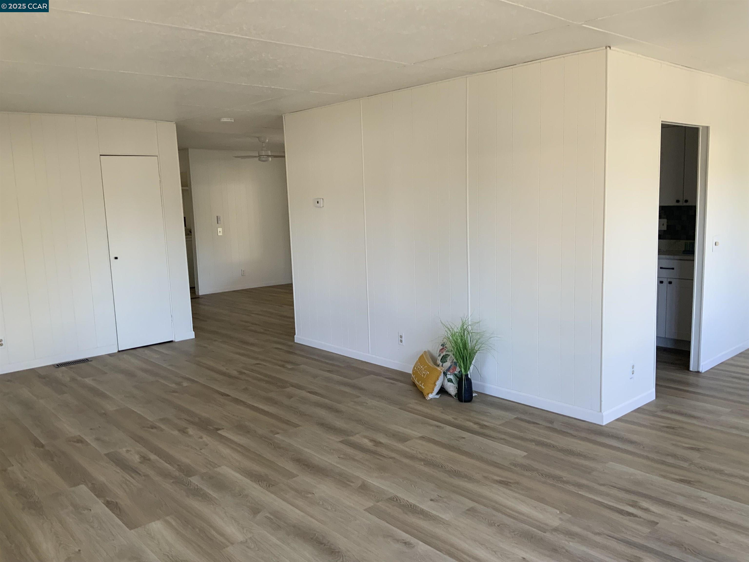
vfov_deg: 48.2
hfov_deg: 61.7
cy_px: 281
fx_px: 627
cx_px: 374
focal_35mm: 29
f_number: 1.8
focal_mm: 3
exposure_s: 1/120
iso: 50
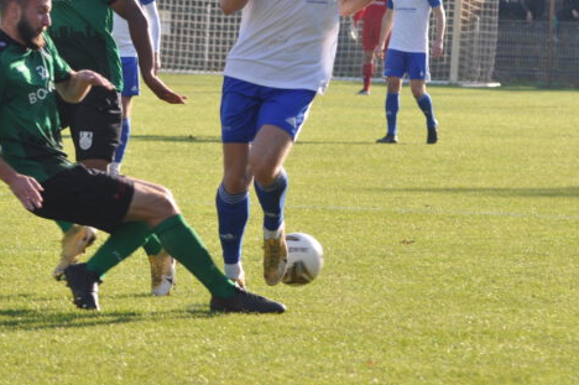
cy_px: 111
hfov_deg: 6.2
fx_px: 5382
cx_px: 135
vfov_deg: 4.1
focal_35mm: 335
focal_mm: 102
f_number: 5.6
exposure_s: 1/500
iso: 200
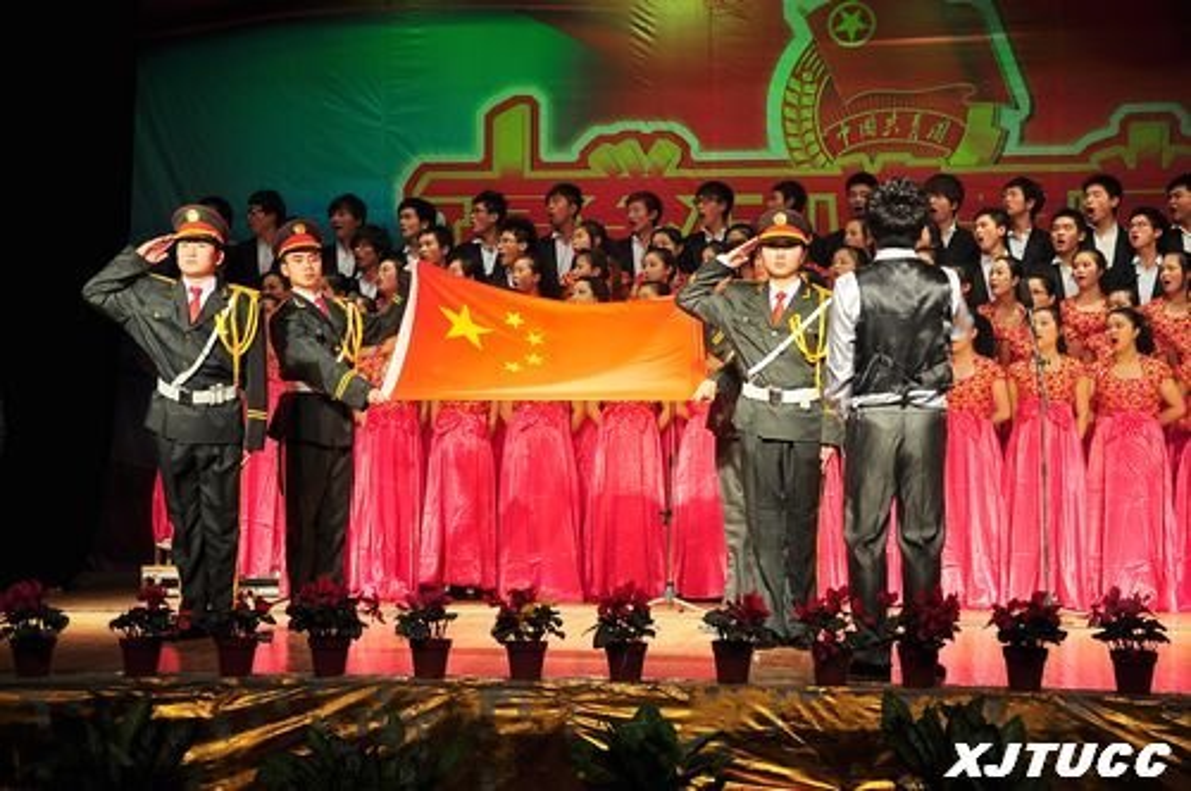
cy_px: 396
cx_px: 596
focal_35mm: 75
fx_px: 2478
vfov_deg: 18.1
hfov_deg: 27.0
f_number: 5
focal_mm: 50
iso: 200
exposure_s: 1/30
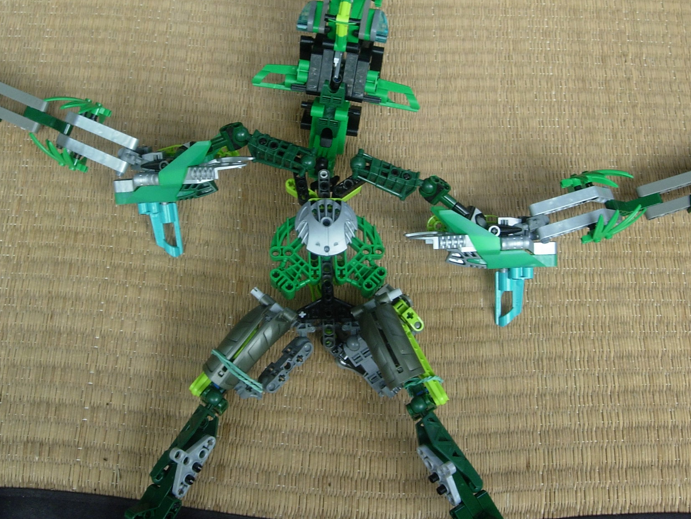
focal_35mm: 52
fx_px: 1038
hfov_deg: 36.8
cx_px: 314
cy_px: 203
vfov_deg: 28.0
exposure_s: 1/43.9
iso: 79
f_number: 2.8
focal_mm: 7.8
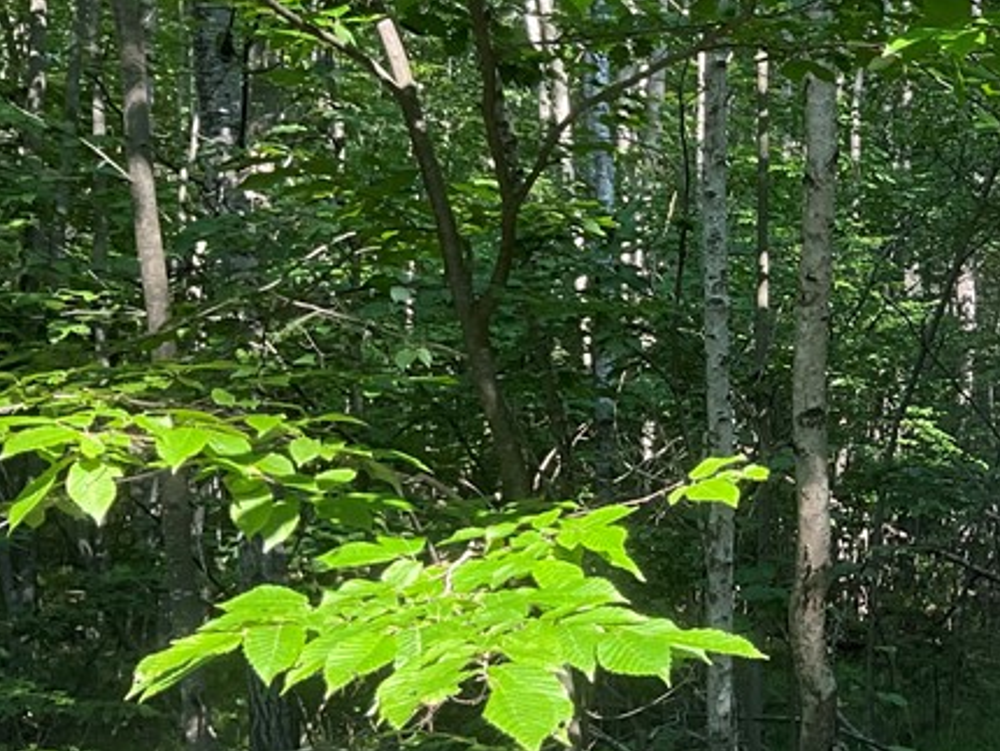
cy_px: 407
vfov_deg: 21.3
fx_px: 1994
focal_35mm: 69
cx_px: 1135
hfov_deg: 25.8
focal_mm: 3
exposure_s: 1/122
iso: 32
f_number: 1.8
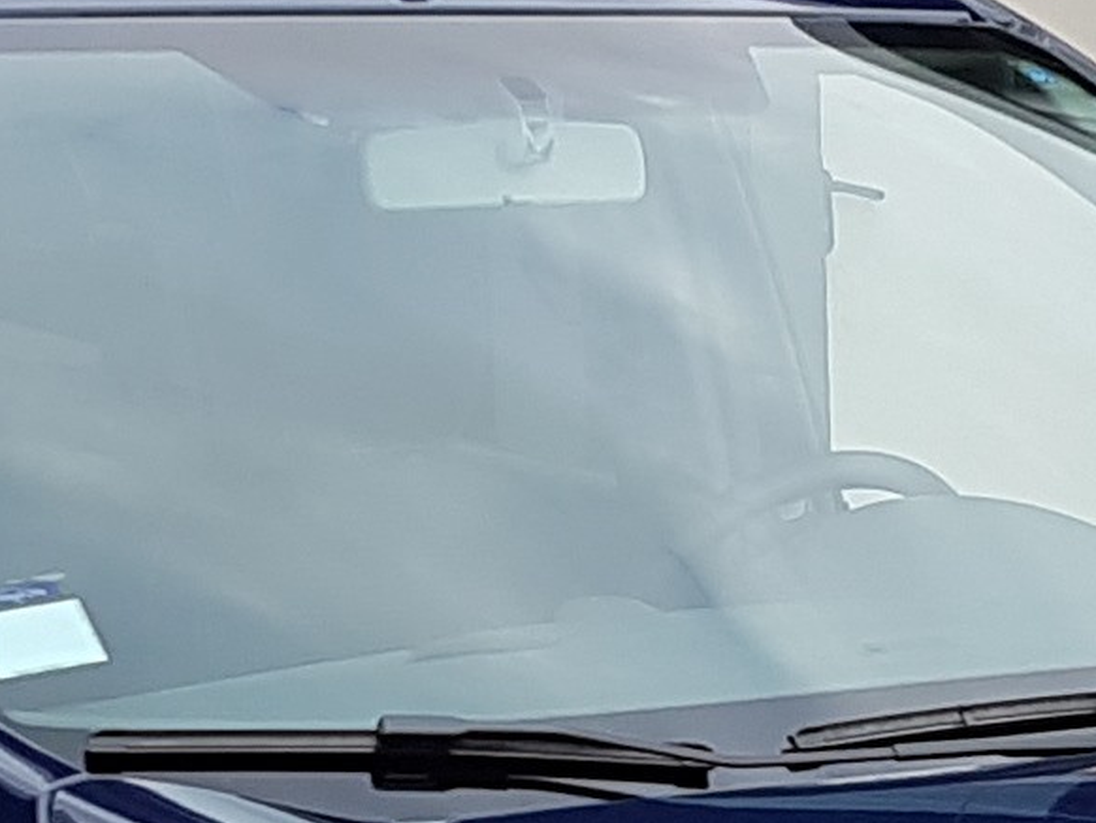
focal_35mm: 180
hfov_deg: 10.9
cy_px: 951
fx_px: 5701
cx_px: 855
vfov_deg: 8.2
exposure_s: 1/392
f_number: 1.7
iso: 40
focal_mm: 4.2
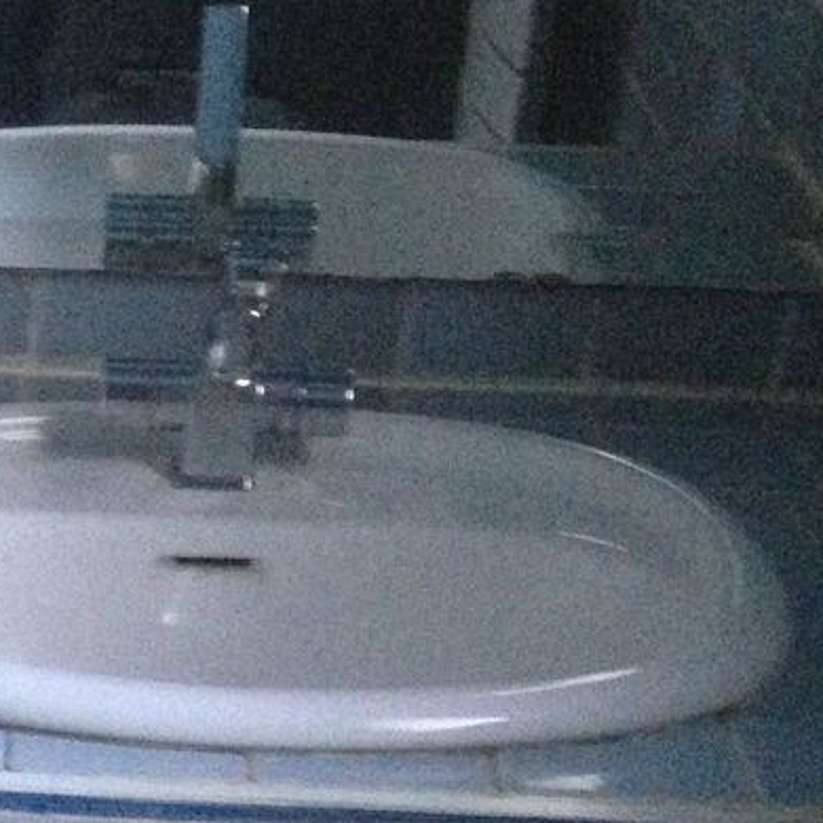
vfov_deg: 13.1
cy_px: 1165
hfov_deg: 12.8
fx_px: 3416
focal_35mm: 127
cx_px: -519
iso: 400
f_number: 2.4
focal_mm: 4.28
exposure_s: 1/20
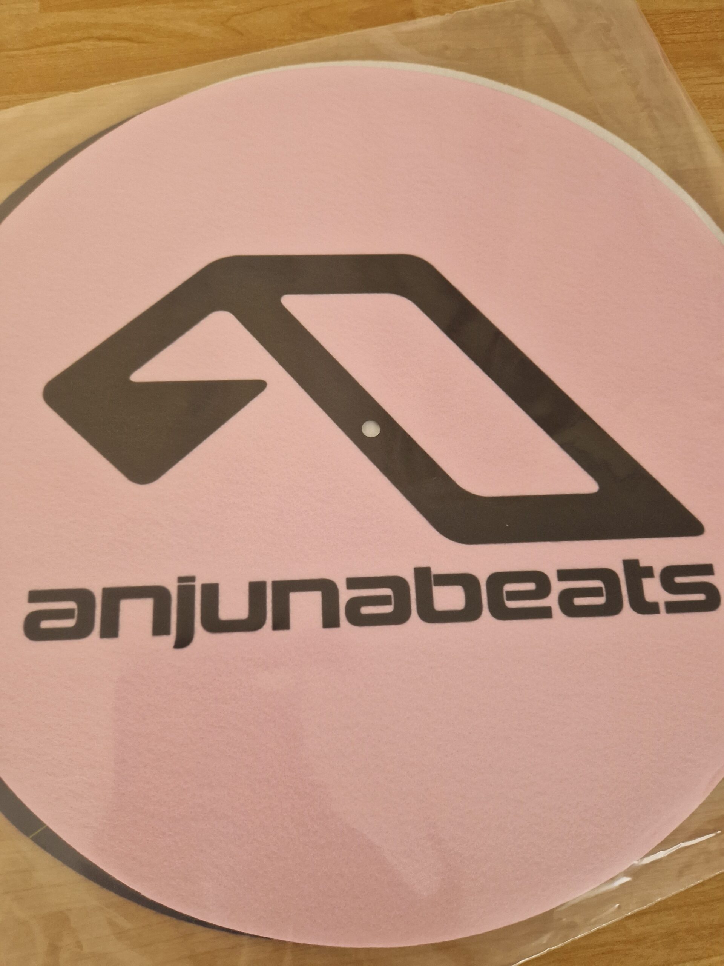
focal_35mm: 23
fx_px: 641
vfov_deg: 73.9
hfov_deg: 58.9
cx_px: 362
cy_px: 483
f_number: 1.8
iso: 320
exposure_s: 1/100
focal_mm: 5.4
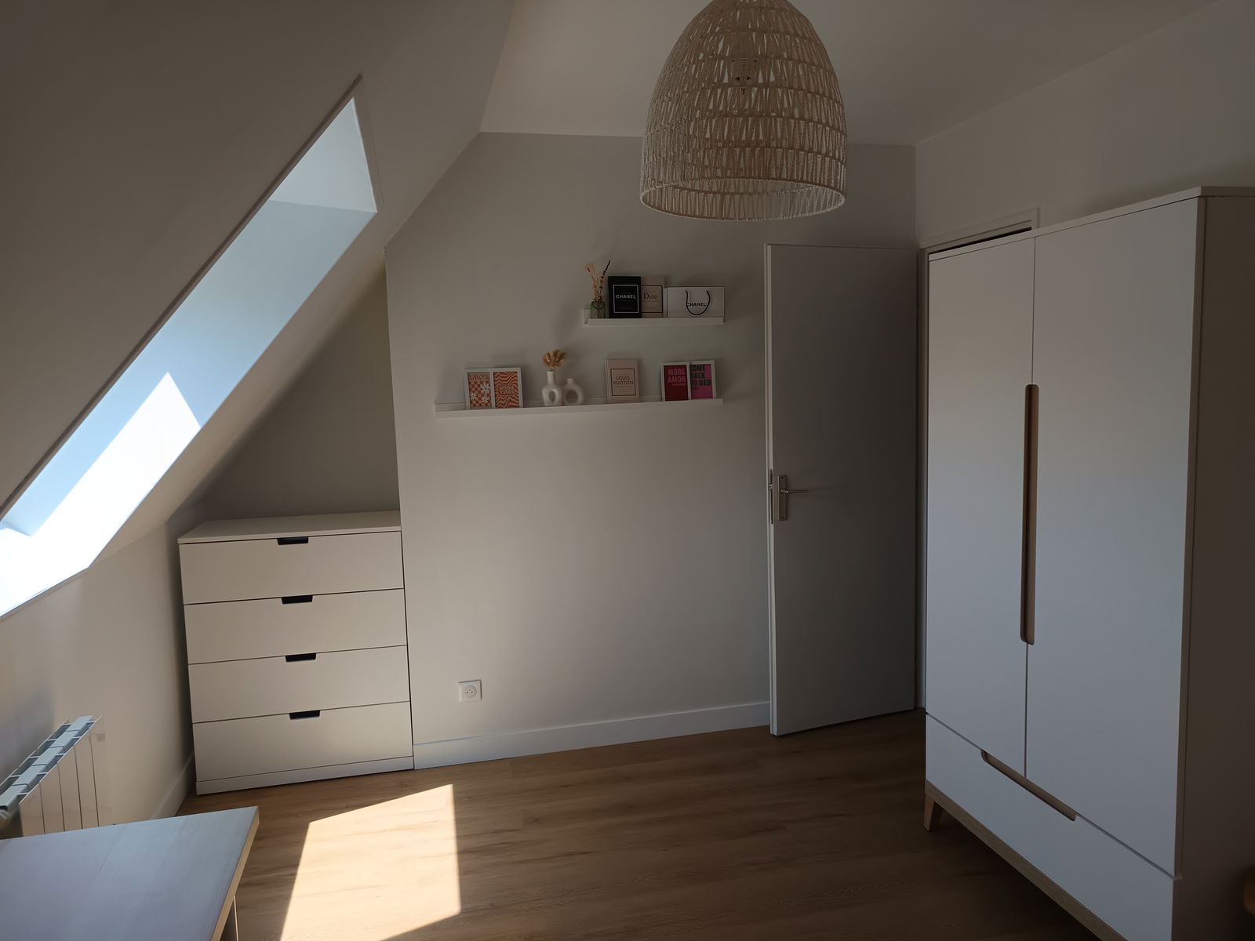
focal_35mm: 24
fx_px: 870
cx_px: 628
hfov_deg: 71.6
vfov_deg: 56.8
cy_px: 470
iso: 50
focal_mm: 5.31
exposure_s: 1/109
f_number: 1.7
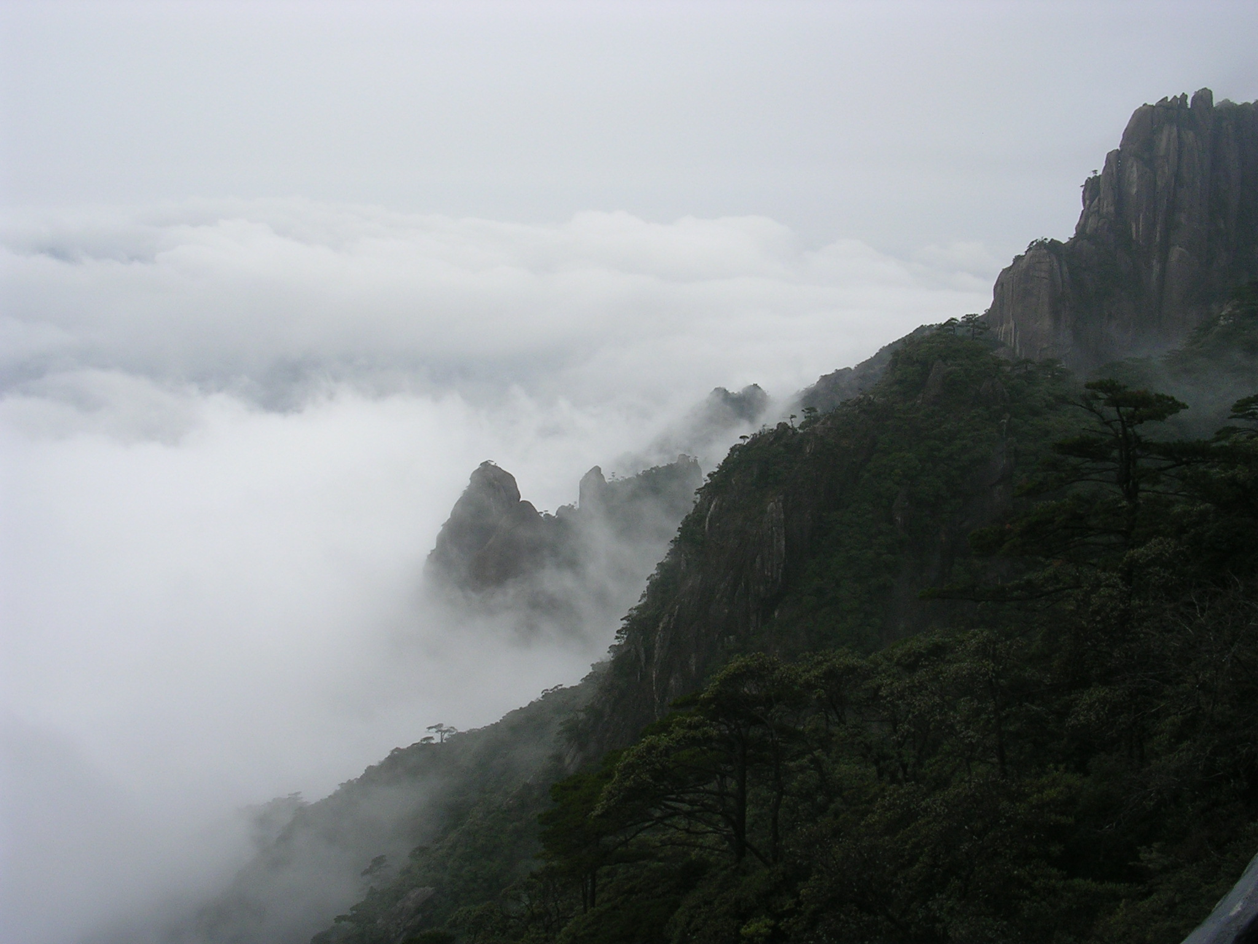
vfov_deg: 37.7
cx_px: 629
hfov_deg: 49.0
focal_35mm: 38
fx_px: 1381
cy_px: 472
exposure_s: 1/341
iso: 50
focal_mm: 5.8
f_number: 5.6
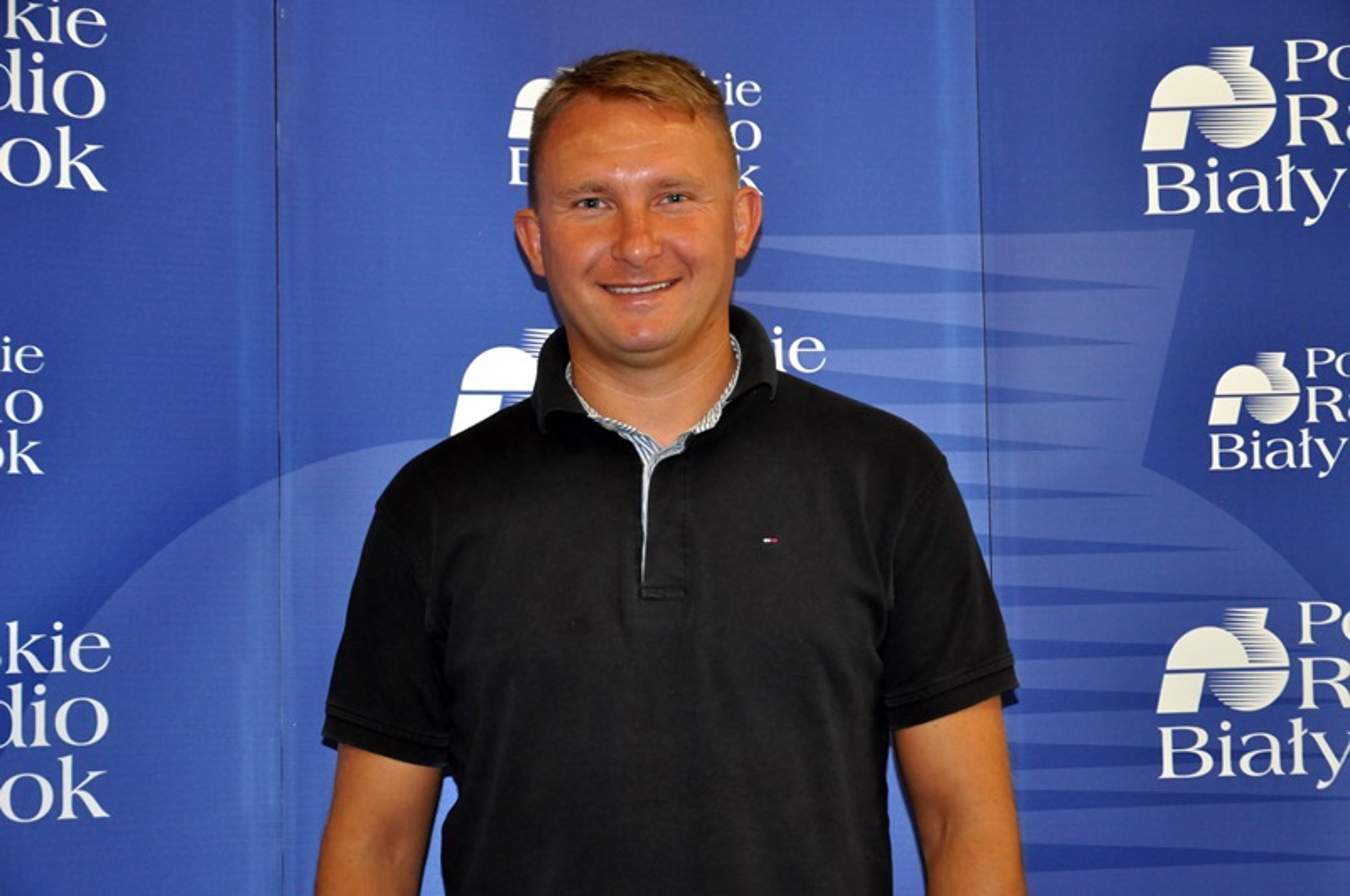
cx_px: 675
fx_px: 2696
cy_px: 448
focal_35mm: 72
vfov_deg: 18.9
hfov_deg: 28.1
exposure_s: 1/60
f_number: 4.8
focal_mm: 48
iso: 800
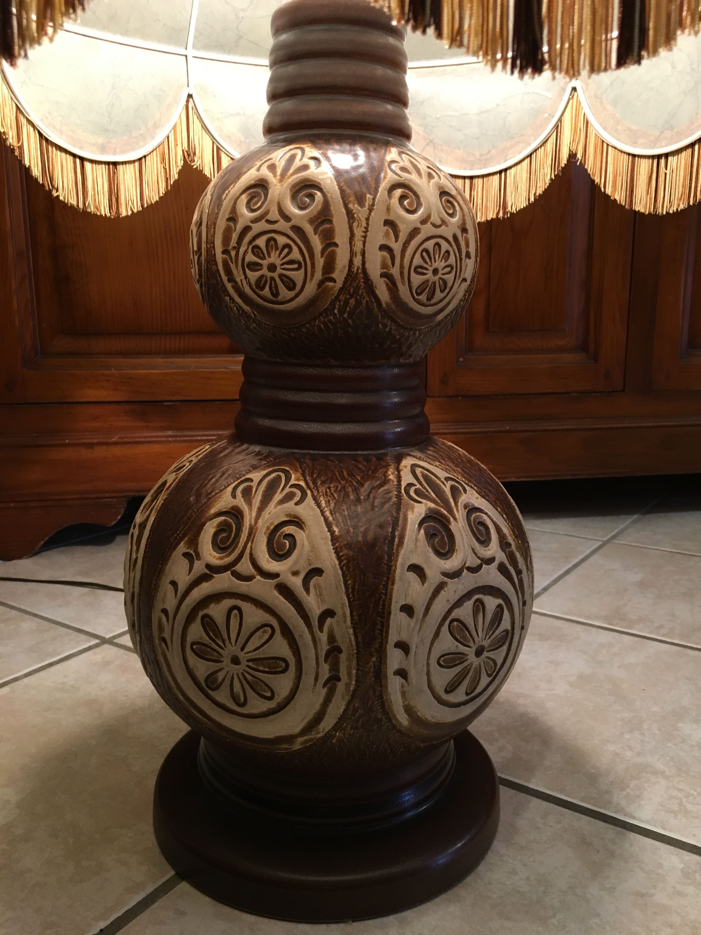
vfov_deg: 61.7
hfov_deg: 48.2
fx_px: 783
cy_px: 468
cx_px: 350
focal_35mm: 29
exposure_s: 1/33
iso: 125
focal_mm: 4.15
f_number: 2.2
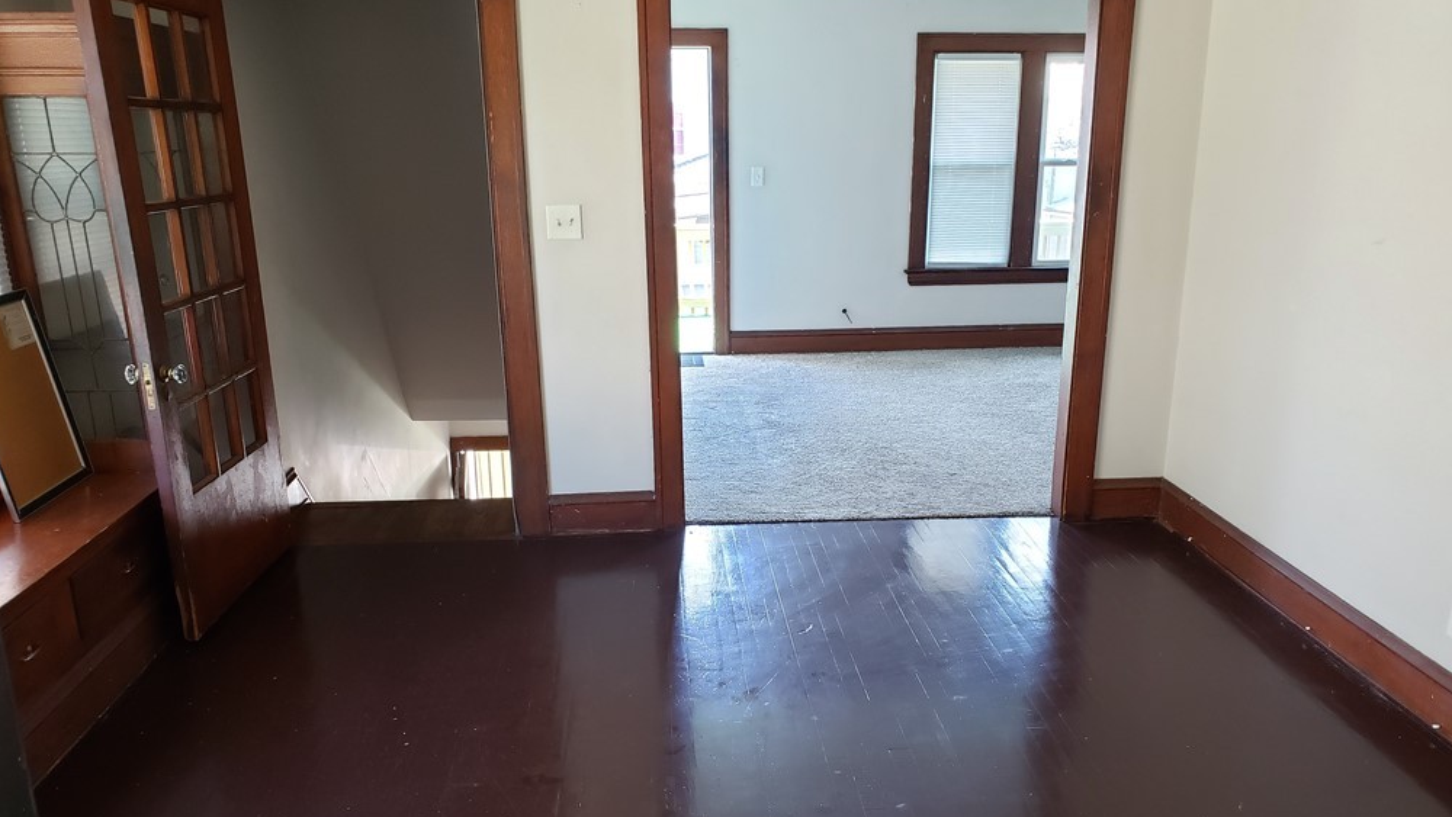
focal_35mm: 29
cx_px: 732
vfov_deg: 40.0
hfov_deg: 66.1
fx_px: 1117
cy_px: 499
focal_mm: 4.3
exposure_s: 1/50
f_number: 2.4
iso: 400
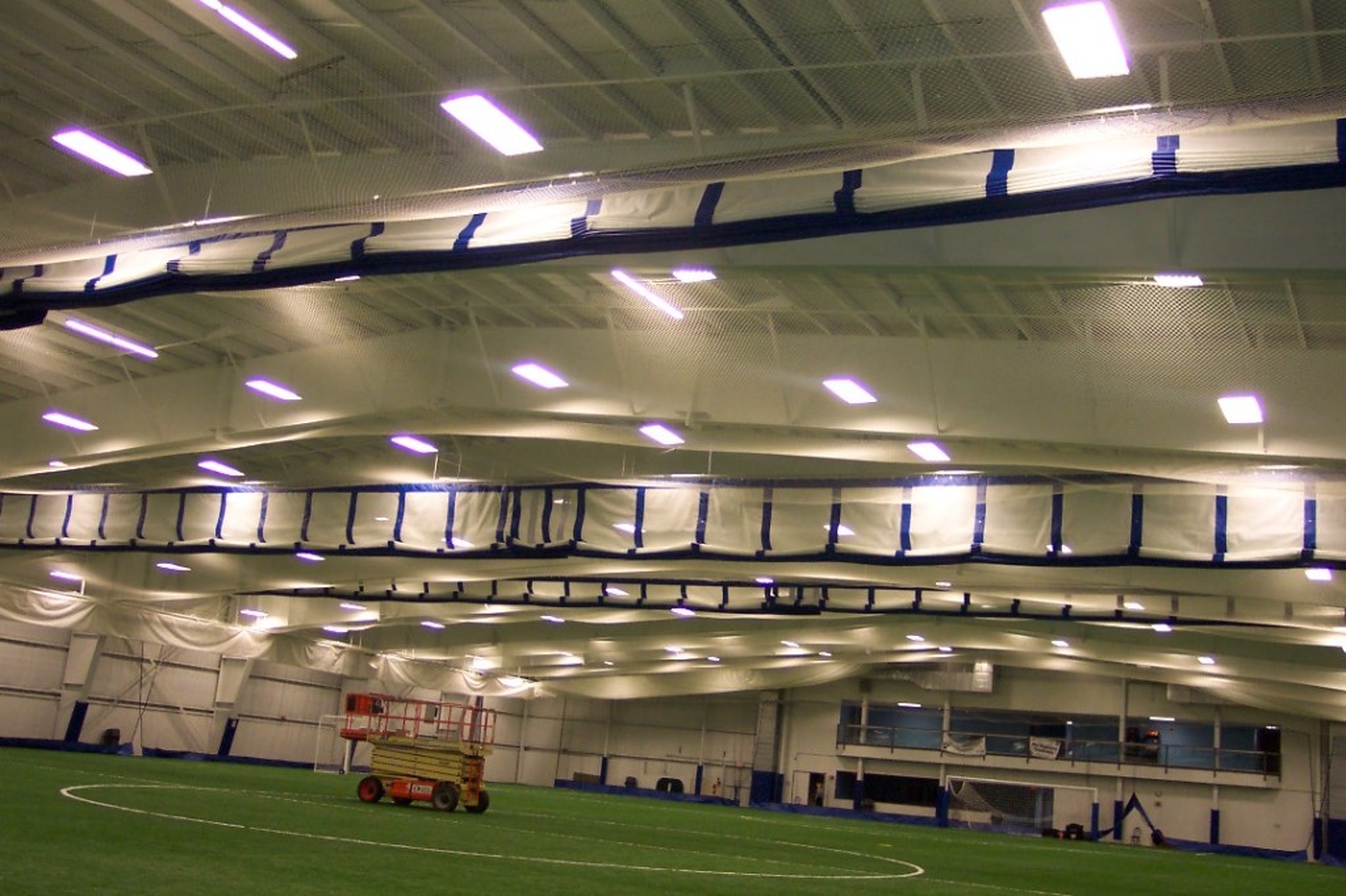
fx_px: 1420
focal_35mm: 38
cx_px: 673
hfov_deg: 50.7
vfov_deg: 35.0
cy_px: 448
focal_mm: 8
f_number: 2.8
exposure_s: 1/45
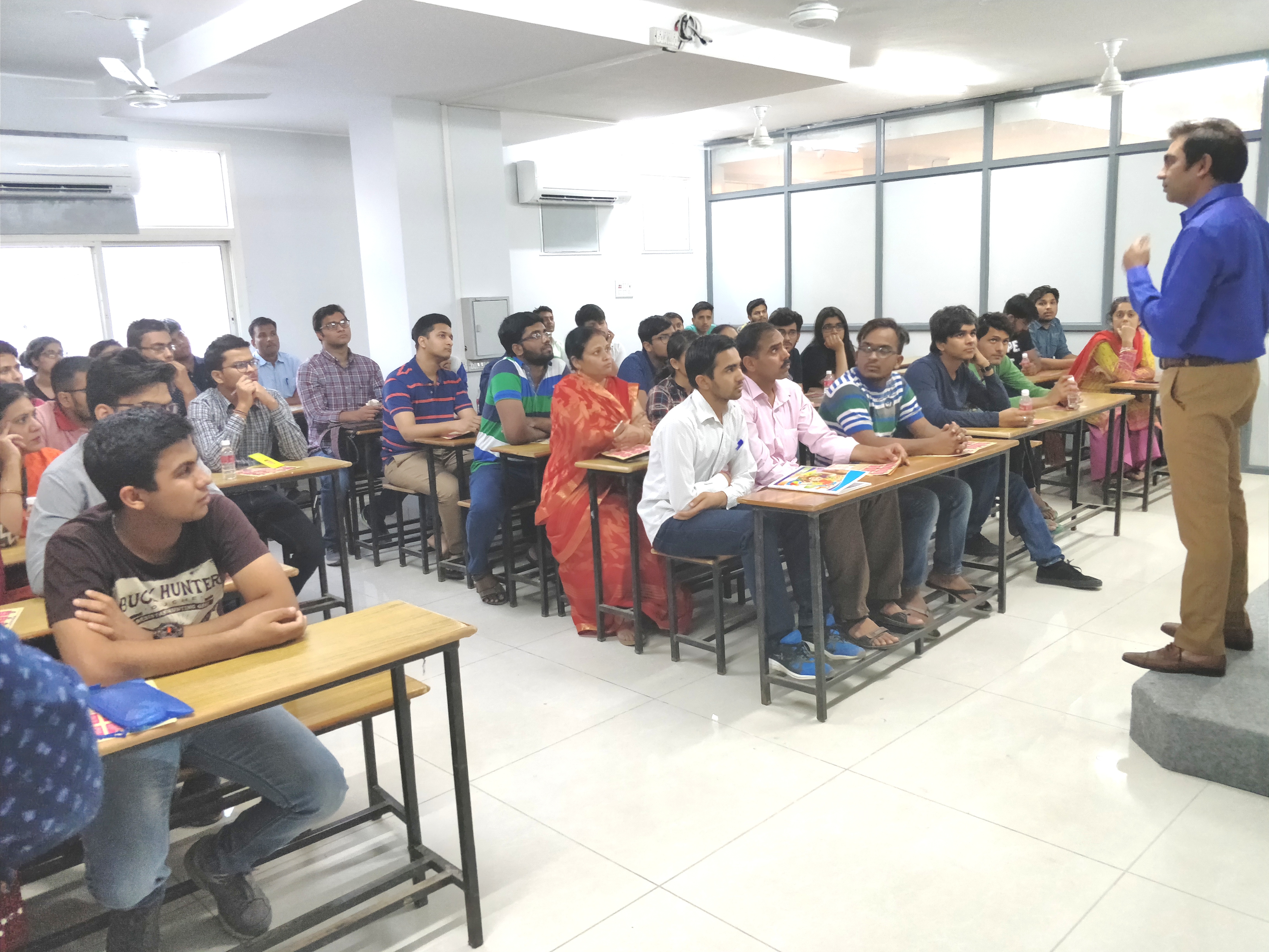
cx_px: 634
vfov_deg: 56.8
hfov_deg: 71.6
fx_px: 880
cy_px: 476
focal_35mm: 24
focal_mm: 4.1
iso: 800
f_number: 1.7
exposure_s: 1/50
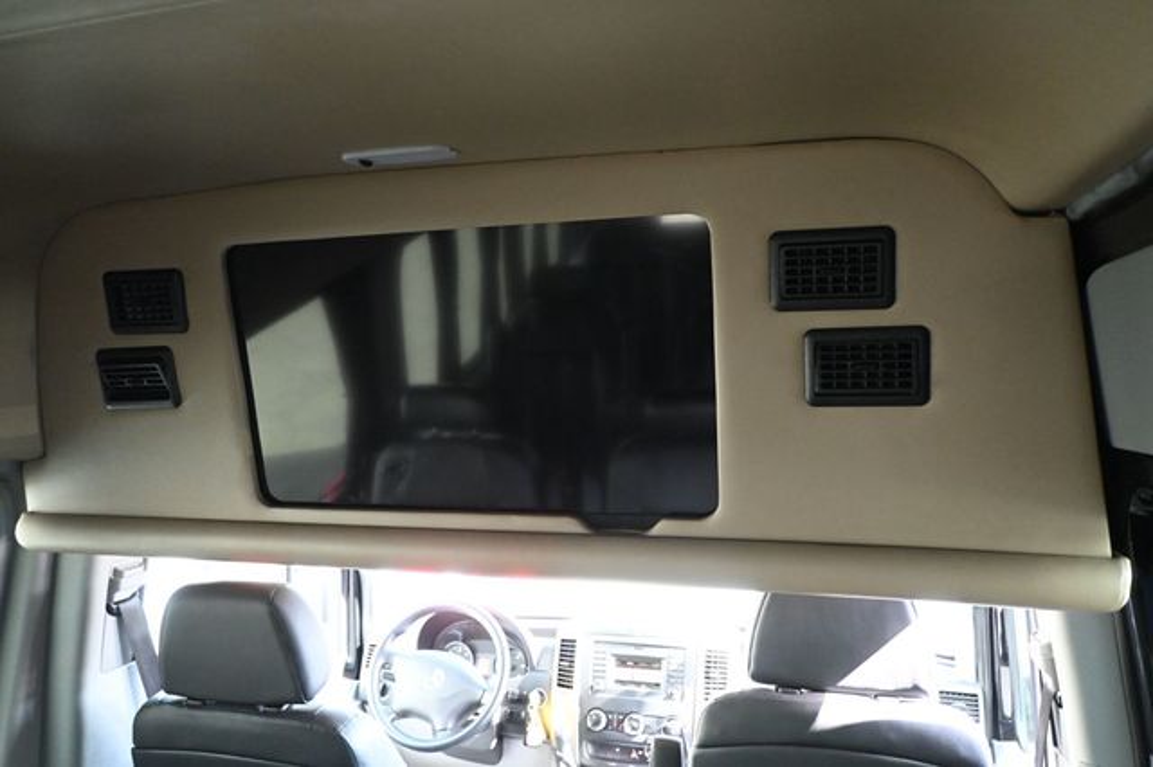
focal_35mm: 28
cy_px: 384
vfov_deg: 46.7
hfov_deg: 66.0
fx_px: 888
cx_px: 576
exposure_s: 1/80
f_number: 3.8
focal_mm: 18.5
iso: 3200
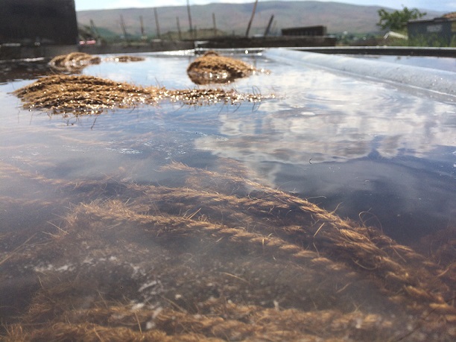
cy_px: 171
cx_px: 228
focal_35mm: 29
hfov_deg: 61.7
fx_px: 382
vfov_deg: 48.2
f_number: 2.2
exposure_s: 1/2740
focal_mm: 4.15
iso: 32
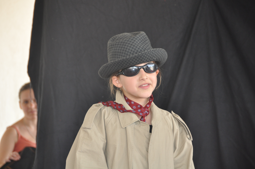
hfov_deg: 11.4
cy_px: 84
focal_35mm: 180
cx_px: 128
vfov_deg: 7.6
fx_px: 1273
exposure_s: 1/100
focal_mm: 120
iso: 800
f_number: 5.3
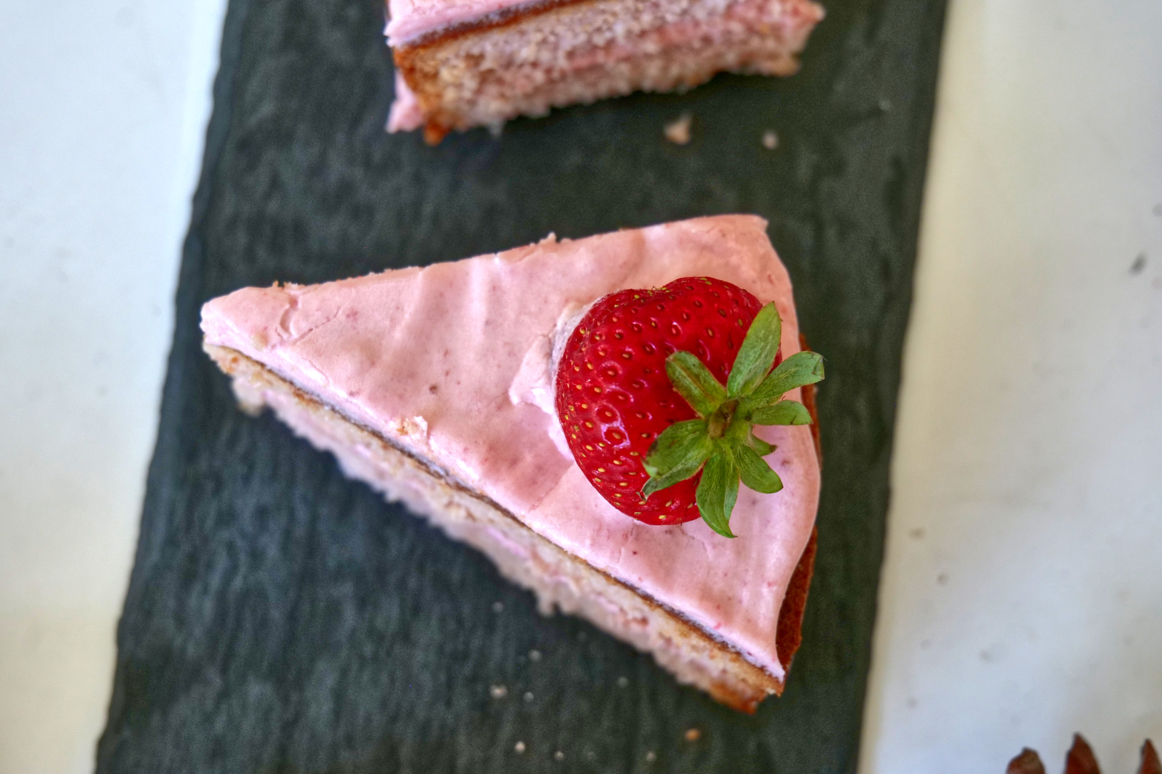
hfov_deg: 33.4
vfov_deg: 22.6
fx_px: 1937
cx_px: 581
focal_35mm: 60
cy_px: 387
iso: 1600
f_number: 7.1
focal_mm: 60
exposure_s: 1/80
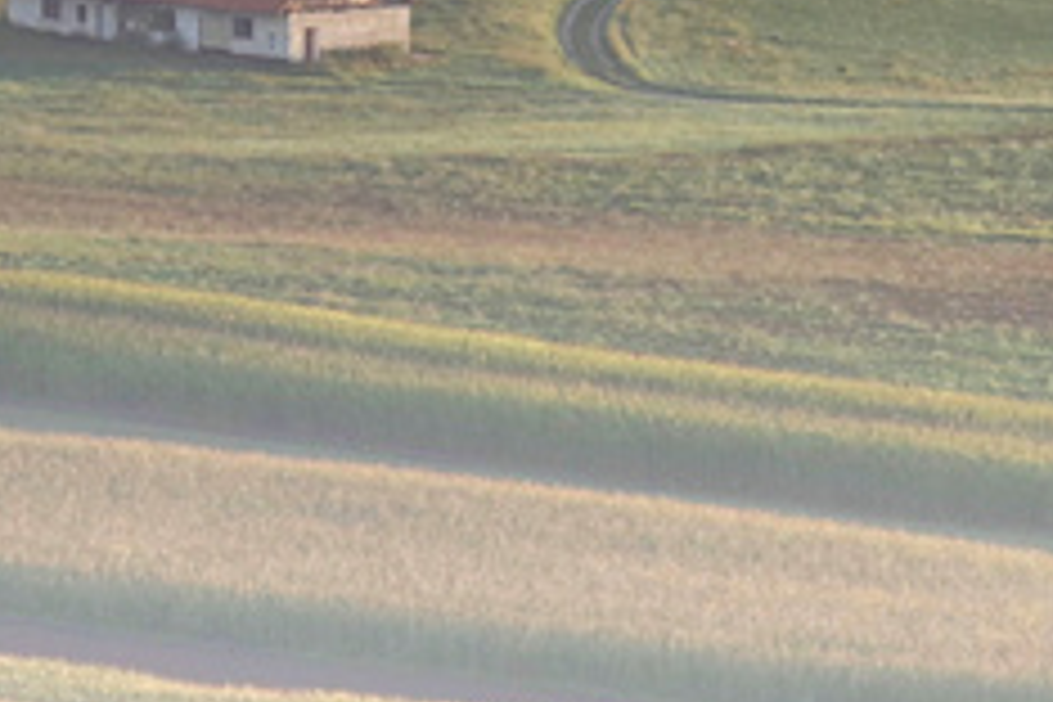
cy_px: -583
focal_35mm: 1280
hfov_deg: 1.6
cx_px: -146
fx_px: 37437
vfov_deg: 1.1
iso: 200
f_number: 4.5
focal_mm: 300
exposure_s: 1/400
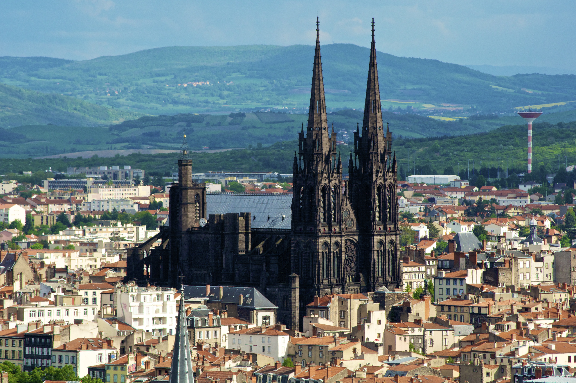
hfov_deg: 6.9
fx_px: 4794
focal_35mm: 300
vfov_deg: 4.6
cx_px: 288
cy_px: 192
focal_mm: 200
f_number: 11
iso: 400
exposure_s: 1/800
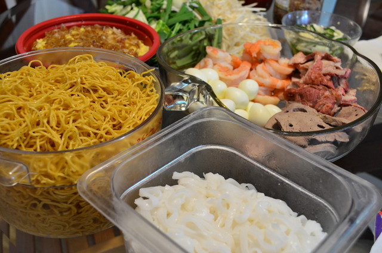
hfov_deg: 46.5
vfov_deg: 31.8
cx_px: 191
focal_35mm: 42
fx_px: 445
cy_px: 126
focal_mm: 28
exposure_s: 1/30
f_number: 5.6
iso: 1100
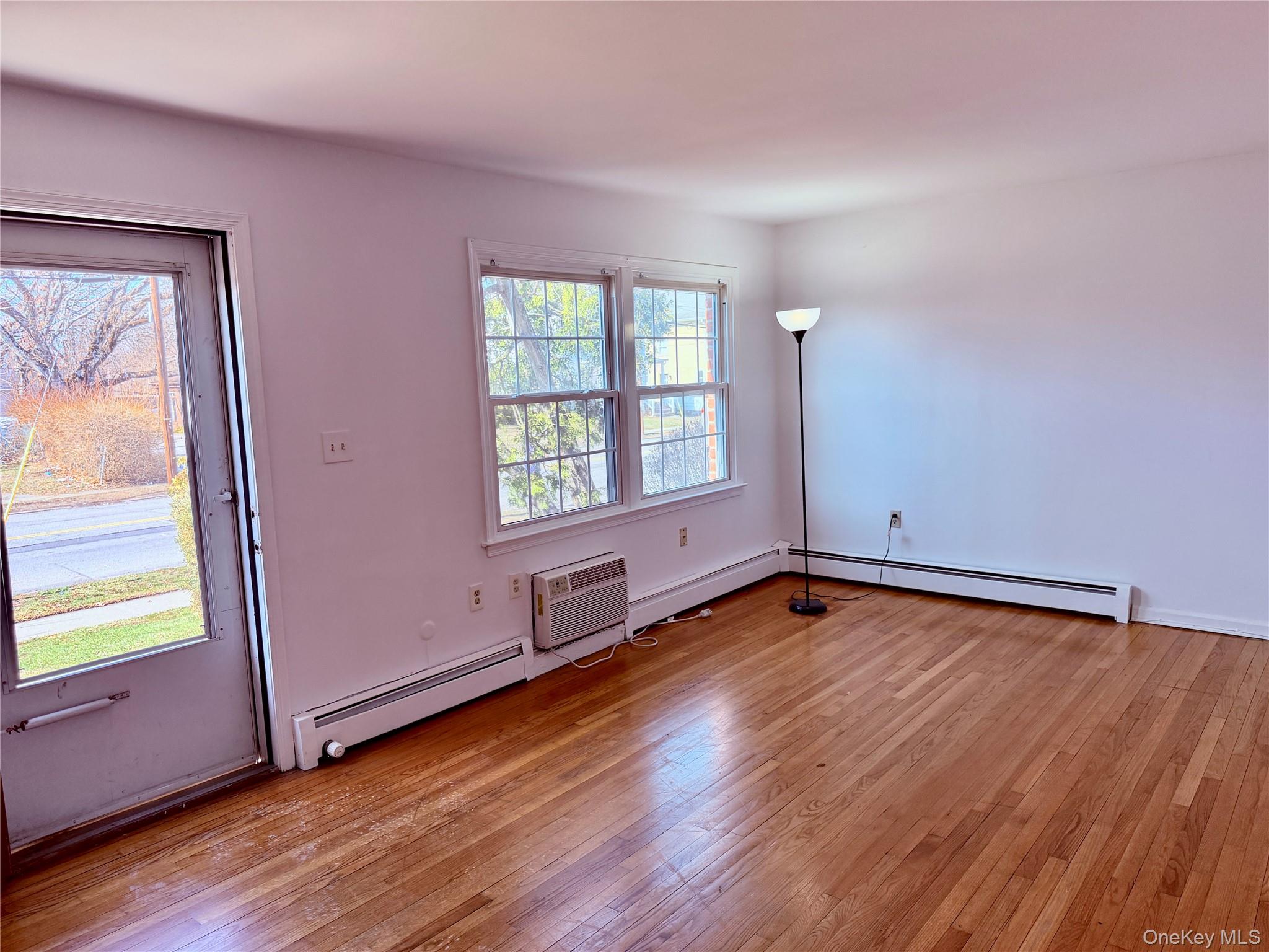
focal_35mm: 24
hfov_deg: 71.6
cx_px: 634
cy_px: 476
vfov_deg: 56.8
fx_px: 880
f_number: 1.78
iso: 160
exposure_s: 1/215
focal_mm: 6.76
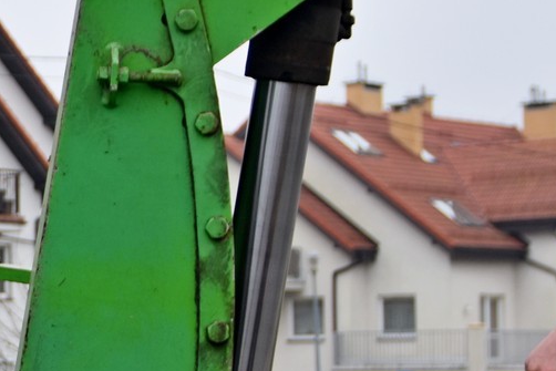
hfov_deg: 11.9
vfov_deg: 8.6
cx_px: -462
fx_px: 2456
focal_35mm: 159
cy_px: 308
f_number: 3.2
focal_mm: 26
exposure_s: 1/320
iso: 160
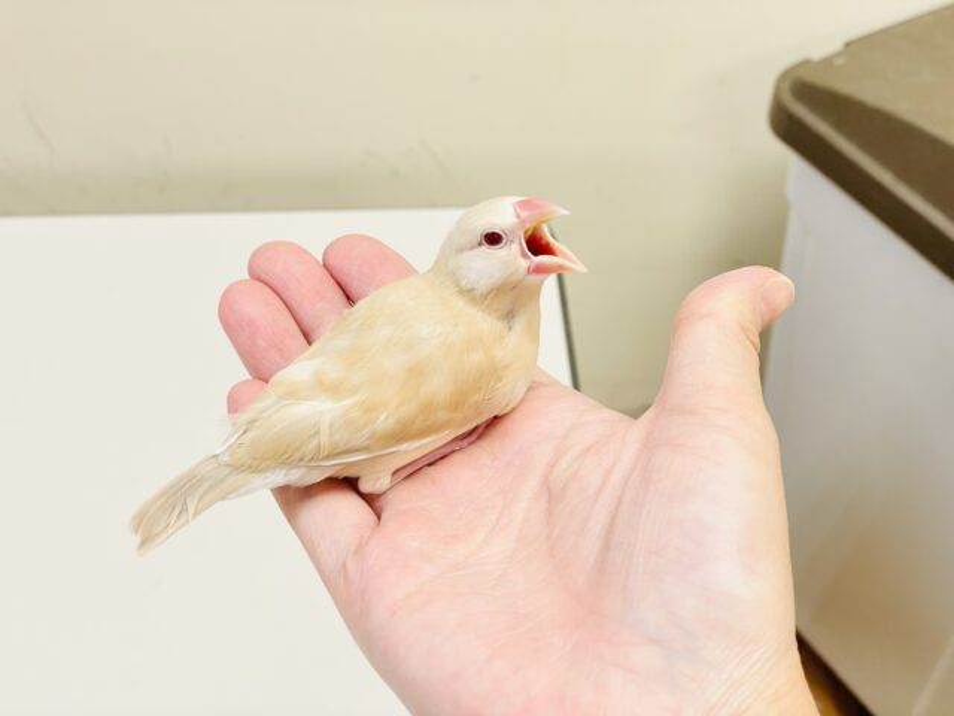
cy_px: 358
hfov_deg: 36.8
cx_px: 477
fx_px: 1433
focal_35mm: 52
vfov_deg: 28.0
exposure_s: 1/100
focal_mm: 6
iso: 80
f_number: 2
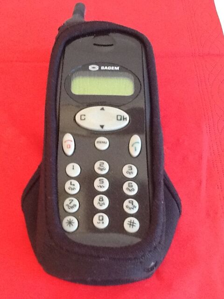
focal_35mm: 44
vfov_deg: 42.9
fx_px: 380
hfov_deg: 32.9
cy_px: 150
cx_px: 112
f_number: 2.4
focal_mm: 2.03
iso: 125
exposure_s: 1/30
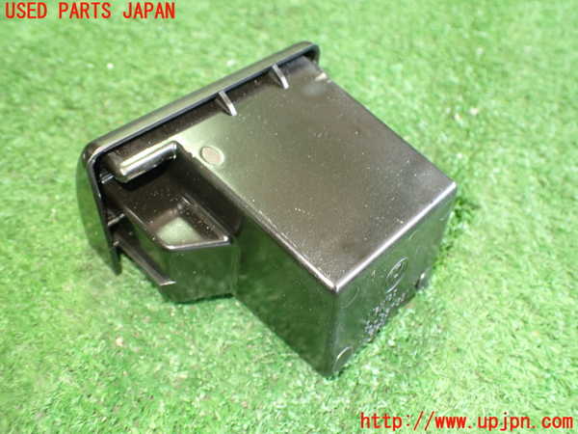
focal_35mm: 30
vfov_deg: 46.8
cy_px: 217
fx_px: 501
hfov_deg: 60.0
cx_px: 289
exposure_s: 1/30
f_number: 2.3
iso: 800
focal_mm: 5.4
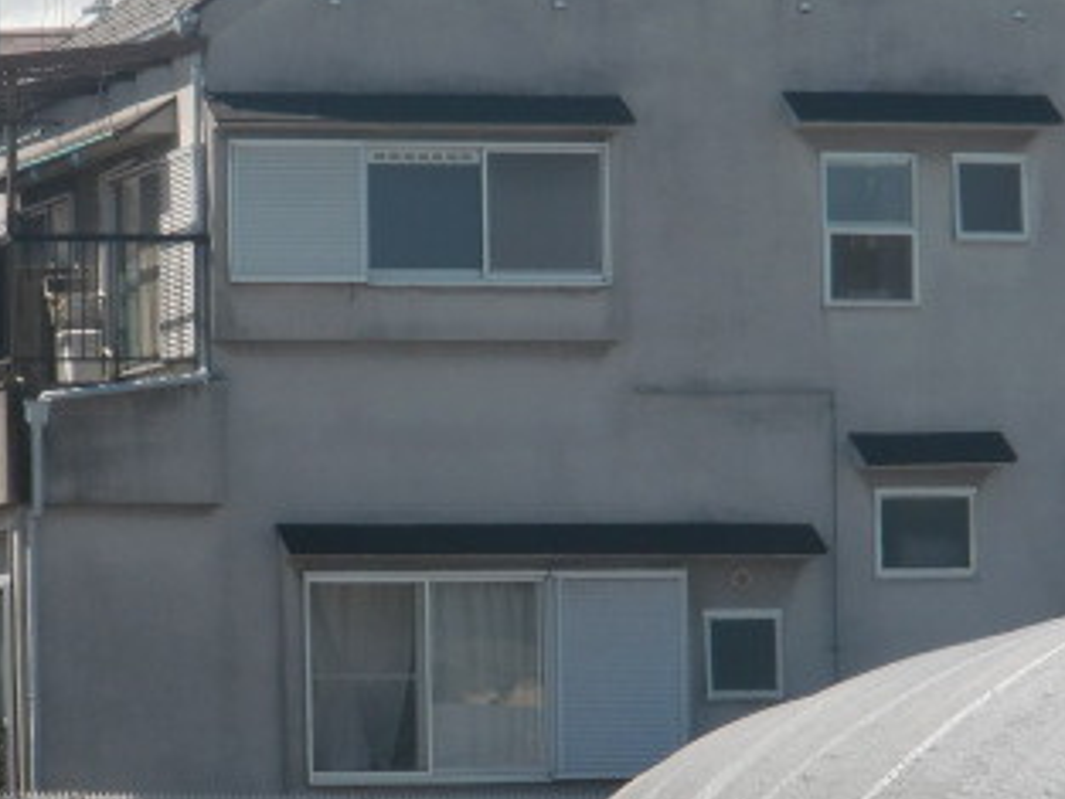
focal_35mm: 233
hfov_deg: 8.5
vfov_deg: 6.4
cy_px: 364
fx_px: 7171
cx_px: 585
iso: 64
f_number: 5.4
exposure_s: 1/320
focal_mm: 19.98
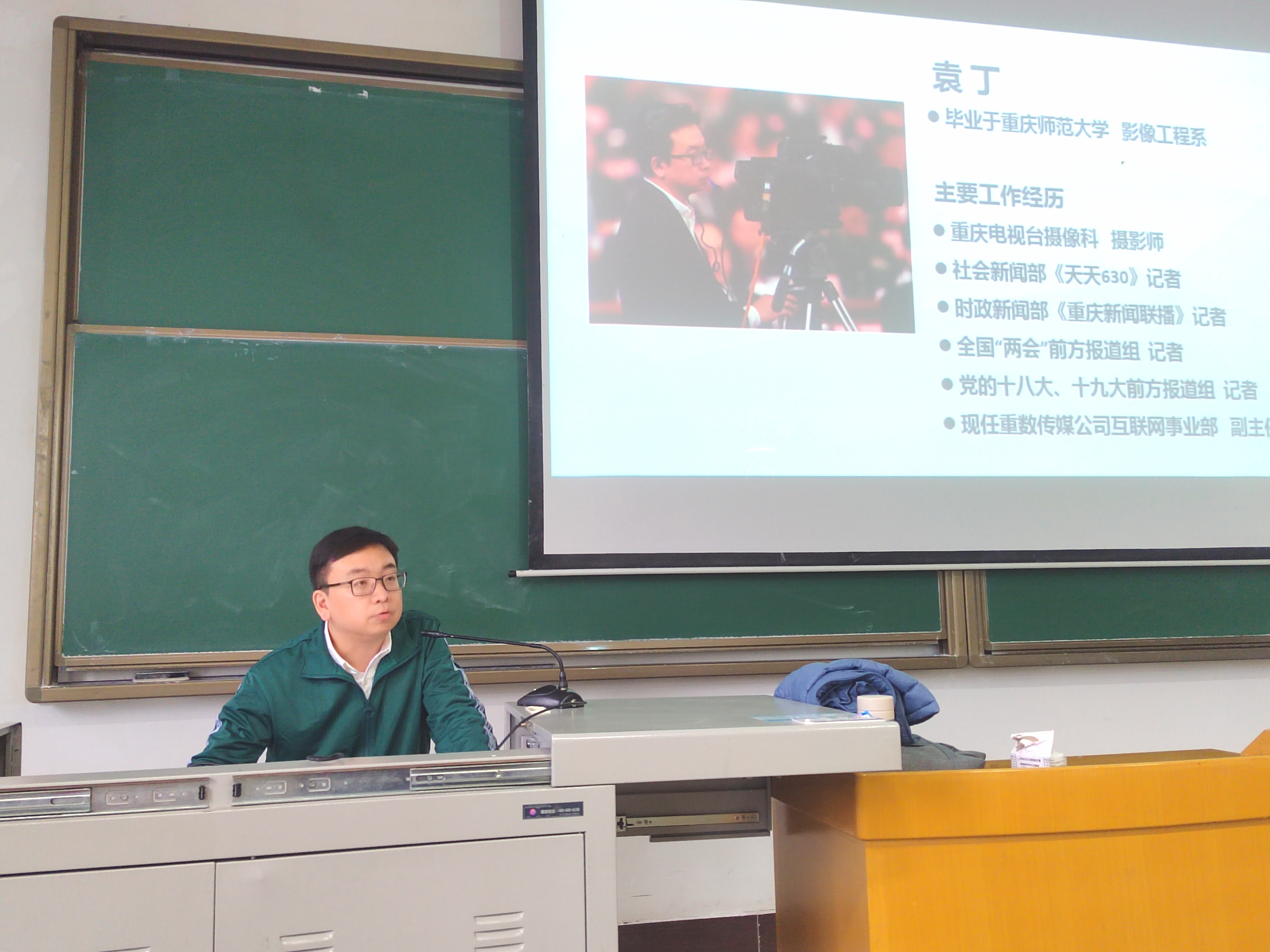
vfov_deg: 45.4
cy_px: 476
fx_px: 1137
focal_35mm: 31
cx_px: 635
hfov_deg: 58.4
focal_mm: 5.52
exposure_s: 1/50
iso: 2678
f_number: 1.9
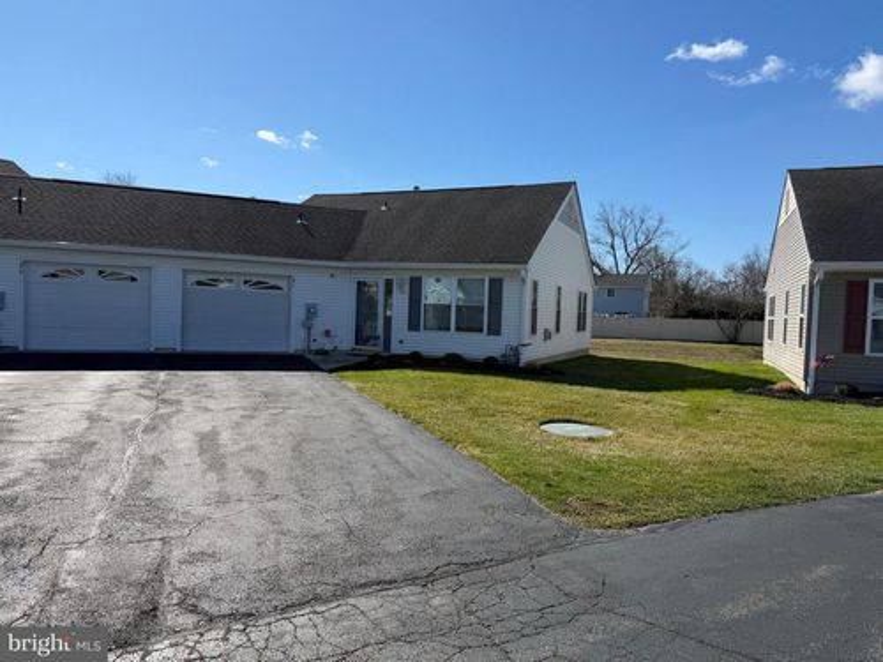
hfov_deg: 71.6
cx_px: 442
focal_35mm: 24
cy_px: 331
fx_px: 612
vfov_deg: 56.8
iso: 80
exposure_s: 1/5319
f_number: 1.78
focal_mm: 6.76
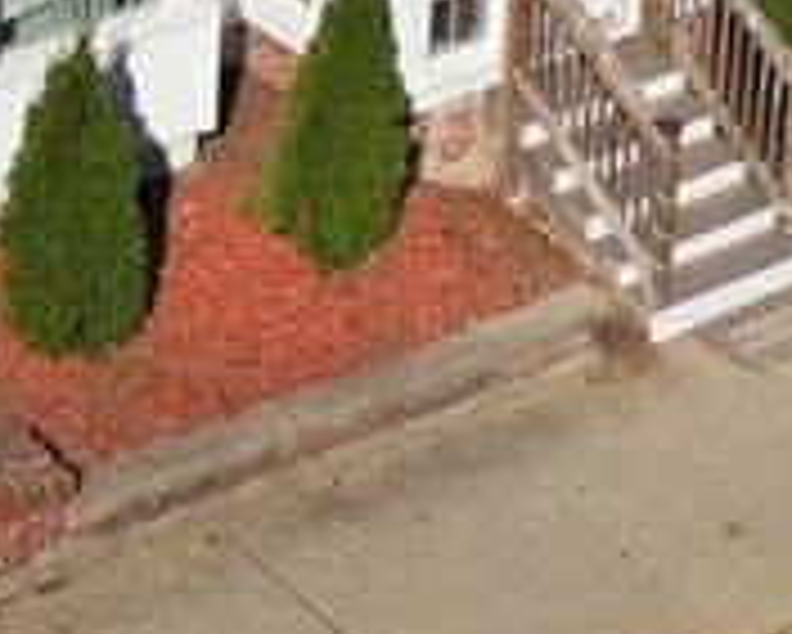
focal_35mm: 162
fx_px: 3799
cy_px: -656
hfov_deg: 11.6
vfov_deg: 9.0
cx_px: -176
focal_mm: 10.26
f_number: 4
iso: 100
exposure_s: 1/120
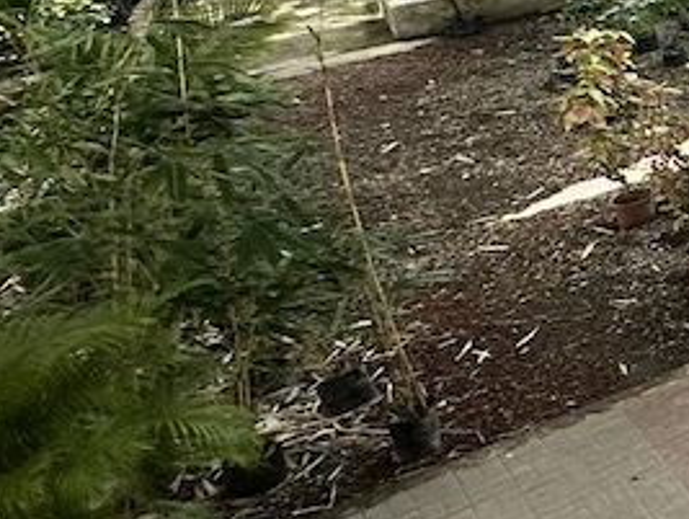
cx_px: 1473
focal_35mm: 67
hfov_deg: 17.4
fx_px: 1335
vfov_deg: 20.6
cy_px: -90
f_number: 2.2
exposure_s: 1/564
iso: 40
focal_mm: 2.22
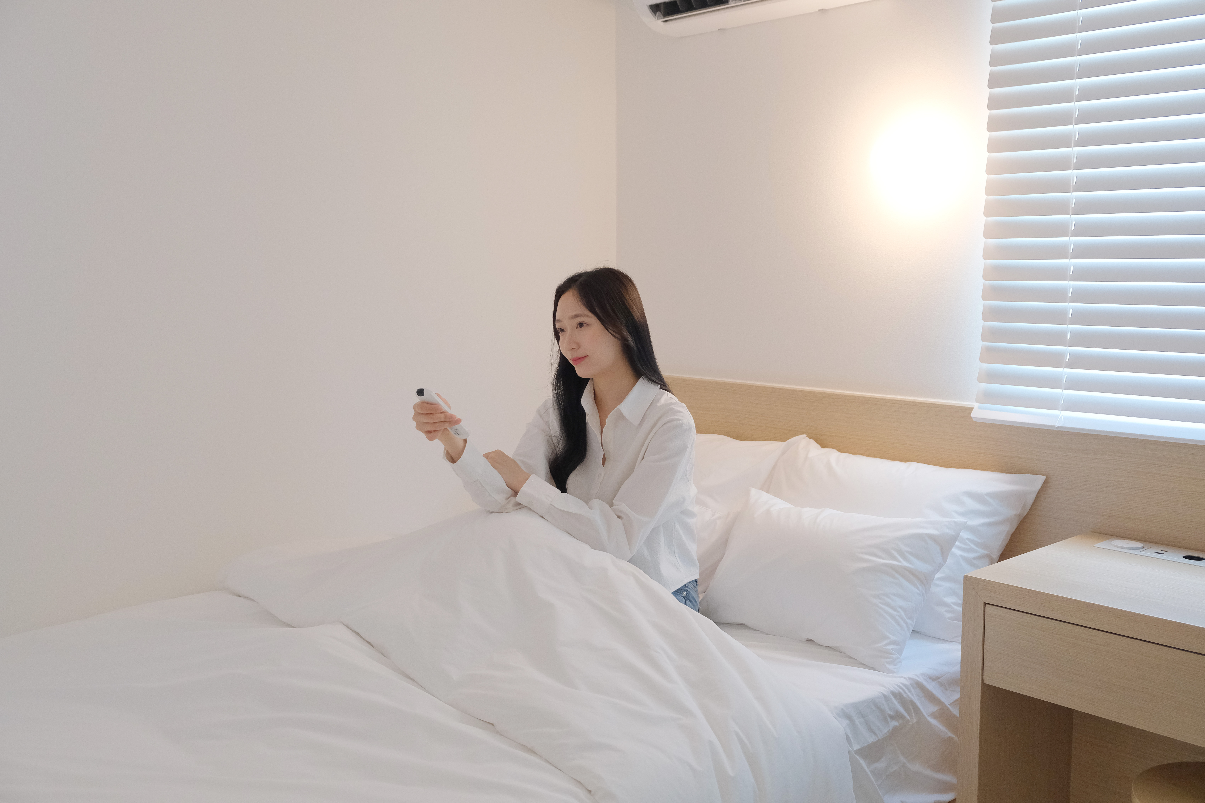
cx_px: 602
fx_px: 1071
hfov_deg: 58.7
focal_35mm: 32
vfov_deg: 41.1
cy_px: 402
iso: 1600
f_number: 3.2
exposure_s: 1/100
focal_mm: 21.4
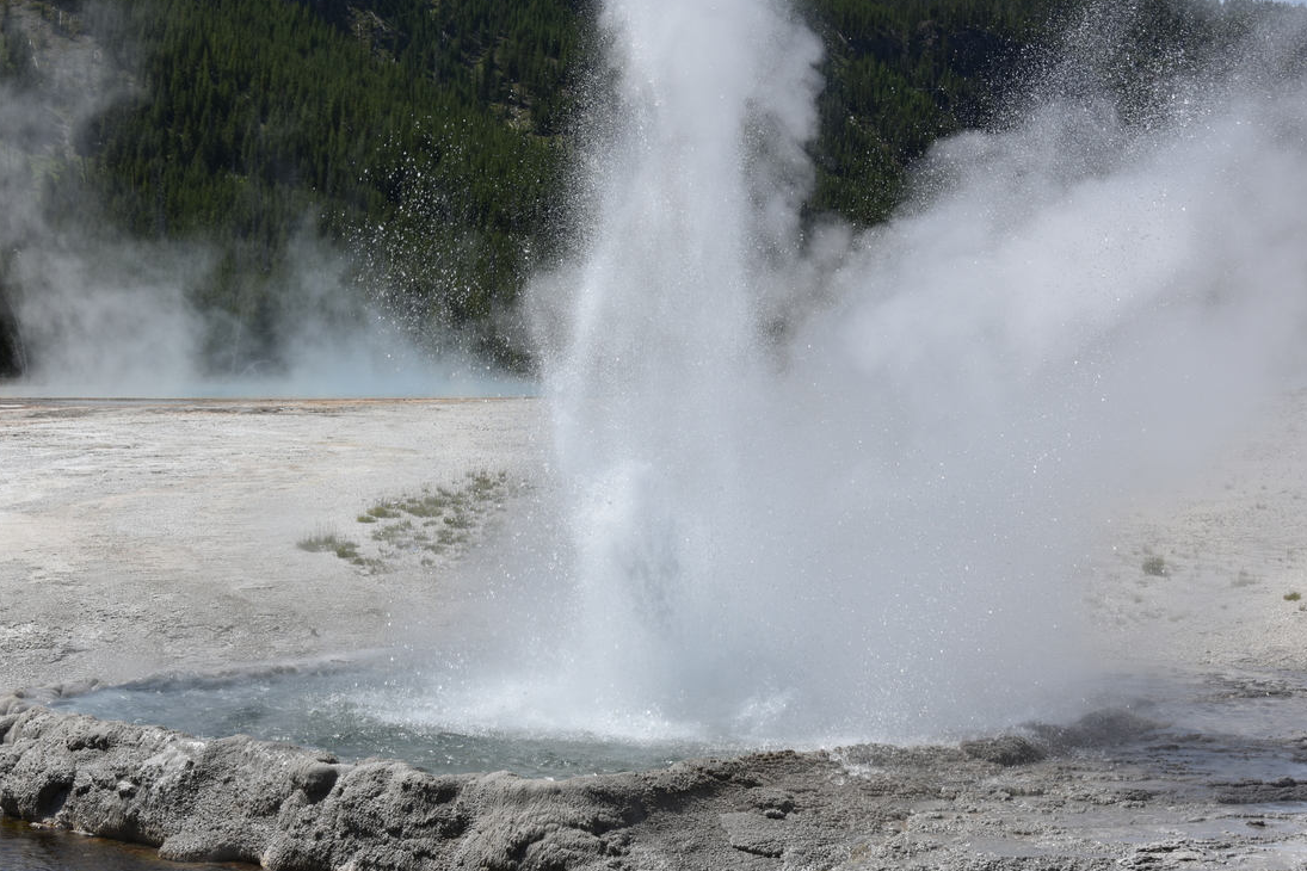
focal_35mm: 76
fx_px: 2759
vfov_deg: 17.9
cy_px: 463
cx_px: 614
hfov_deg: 26.6
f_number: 10
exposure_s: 1/400
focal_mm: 65
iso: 100
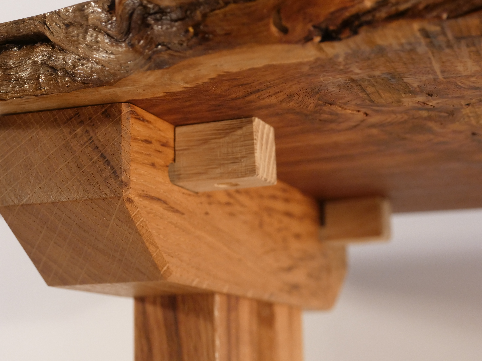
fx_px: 1142
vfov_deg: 18.0
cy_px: 180
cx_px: 241
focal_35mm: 82
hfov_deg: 23.8
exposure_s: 1/100
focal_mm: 41
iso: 1600
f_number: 5.9
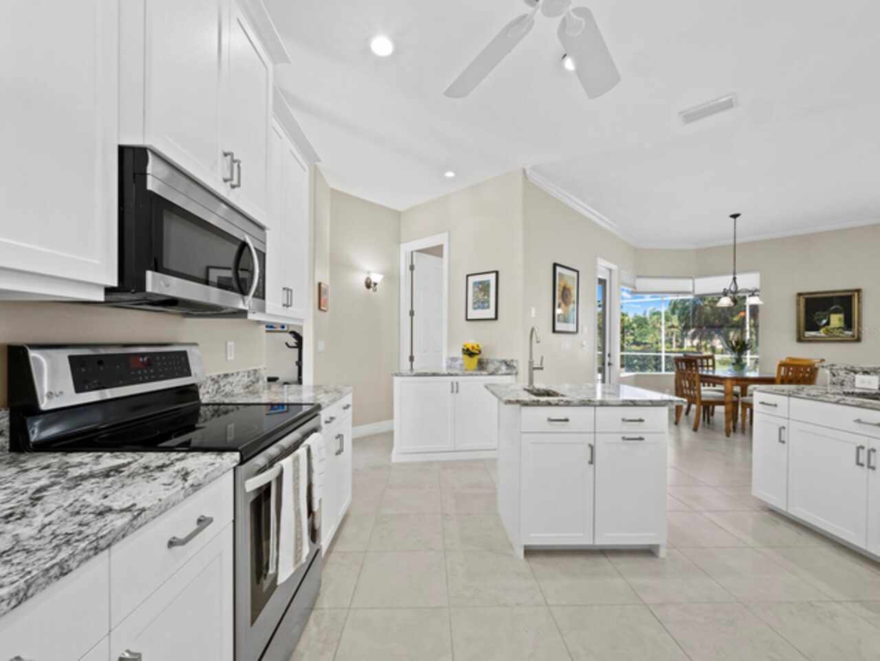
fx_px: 356
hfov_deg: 102.0
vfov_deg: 85.8
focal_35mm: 14
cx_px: 440
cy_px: 330
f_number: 11
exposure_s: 1/2
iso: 400
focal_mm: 7
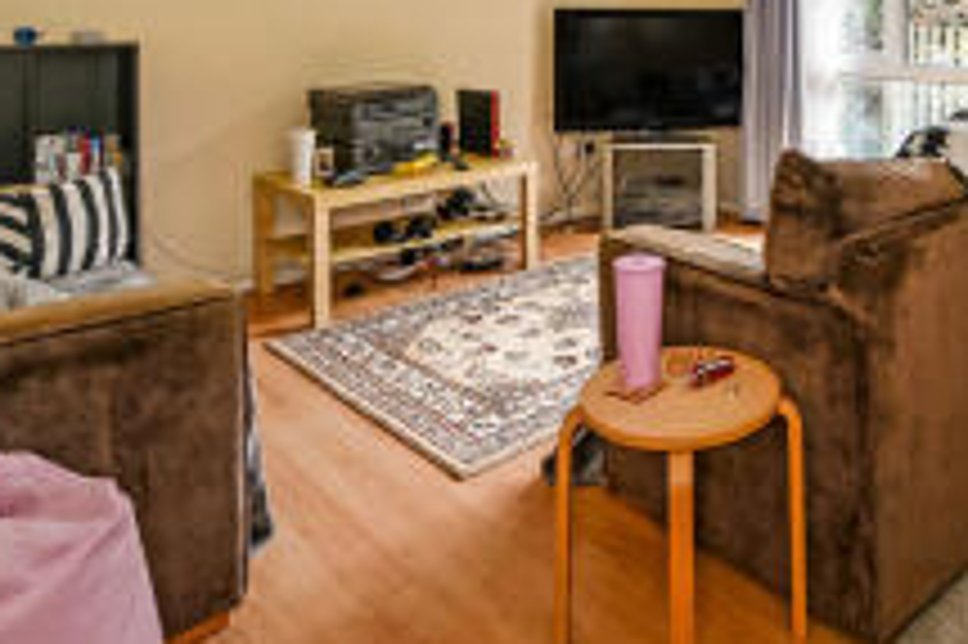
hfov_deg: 56.4
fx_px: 833
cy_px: 11
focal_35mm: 31
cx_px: 761
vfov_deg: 38.0
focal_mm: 14
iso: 400
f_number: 8
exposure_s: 1/2.5
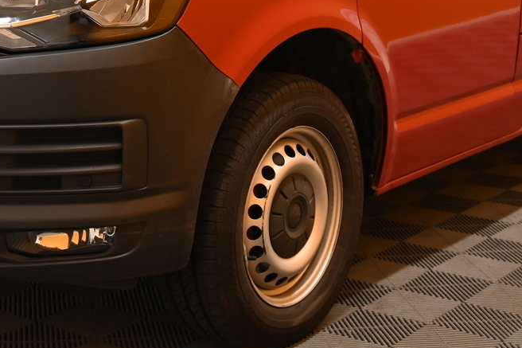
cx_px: 186
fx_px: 1236
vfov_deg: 15.6
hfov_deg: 23.8
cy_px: -25
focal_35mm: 85
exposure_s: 1/40
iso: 640
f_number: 4.2
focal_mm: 23
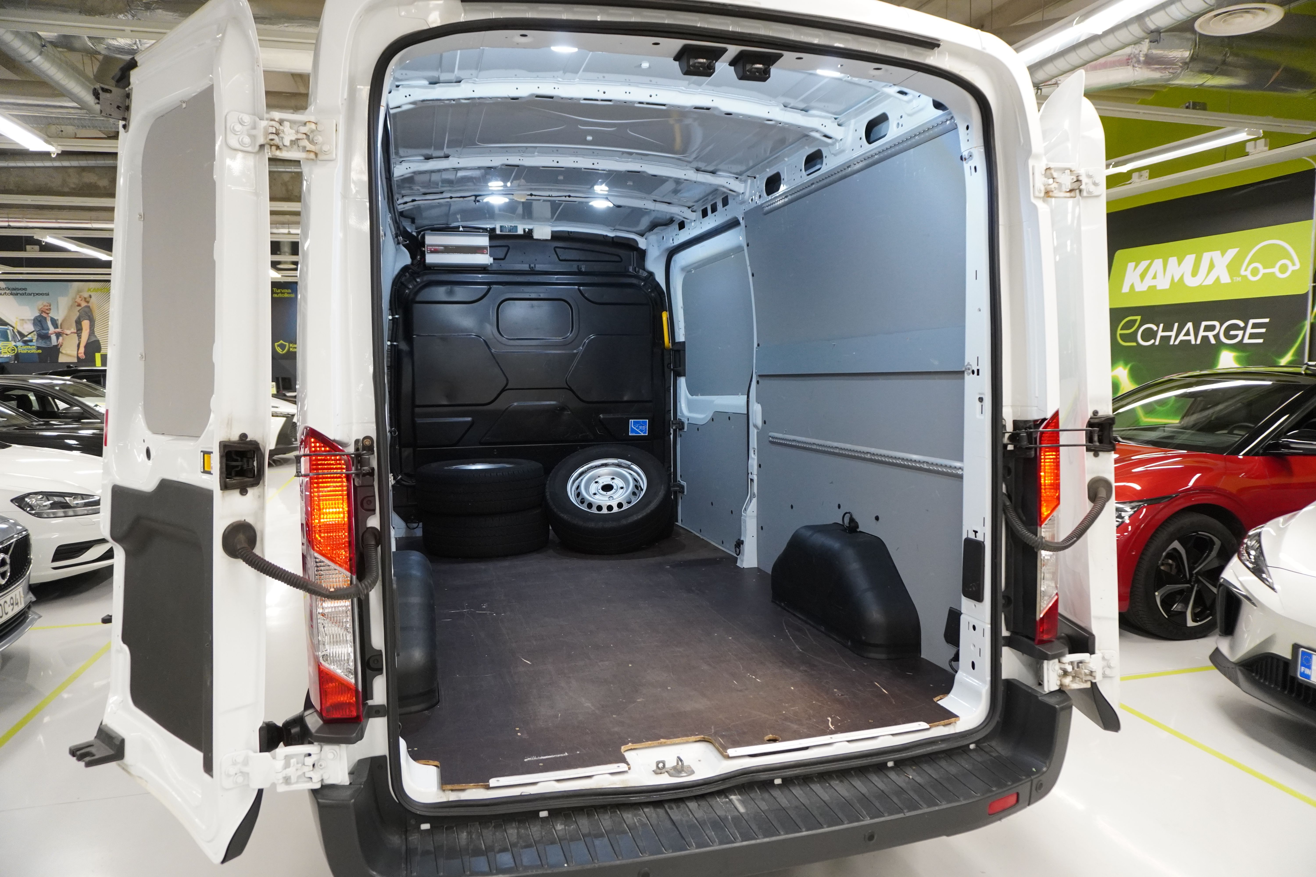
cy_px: 438
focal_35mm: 24
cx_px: 658
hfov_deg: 73.7
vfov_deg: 53.1
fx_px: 877
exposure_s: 1/160
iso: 2000
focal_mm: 16
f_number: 3.5
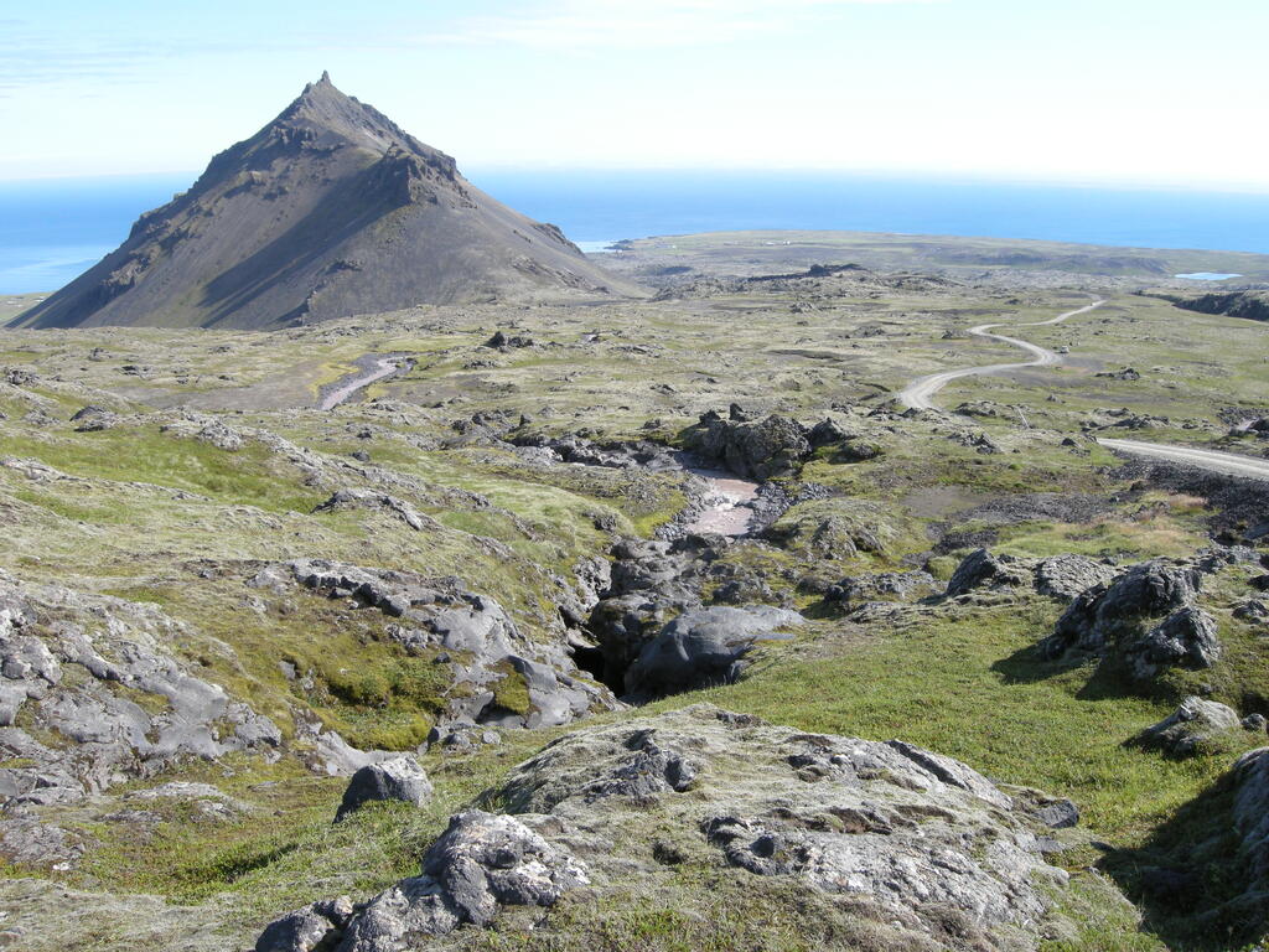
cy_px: 476
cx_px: 634
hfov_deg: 52.6
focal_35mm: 35
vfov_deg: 40.7
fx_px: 1283
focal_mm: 7.5
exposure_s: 1/226
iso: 100
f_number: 5.4
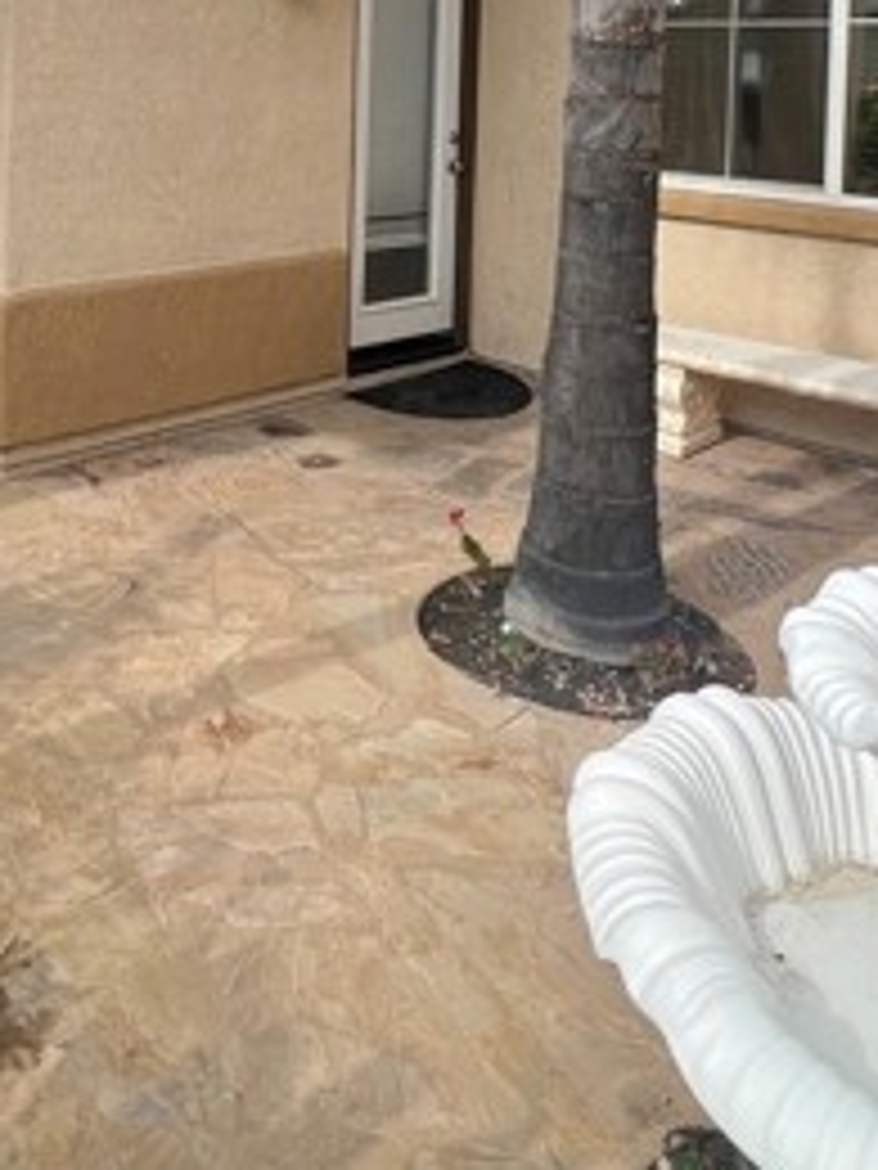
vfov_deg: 49.8
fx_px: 1082
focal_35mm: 32
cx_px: 140
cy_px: 94
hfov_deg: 41.7
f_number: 1.8
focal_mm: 1.57
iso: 32
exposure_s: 1/723
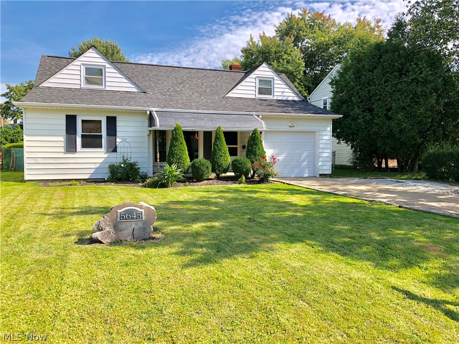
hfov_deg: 63.4
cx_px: 230
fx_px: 371
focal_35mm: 28
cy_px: 172
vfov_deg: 49.7
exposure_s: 1/1043
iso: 20
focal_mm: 4
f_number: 1.8
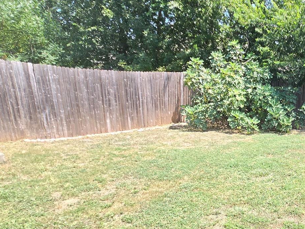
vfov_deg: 47.1
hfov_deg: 53.8
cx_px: 275
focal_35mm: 29
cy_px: 162
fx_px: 256
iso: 50
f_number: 2.2
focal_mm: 2.2
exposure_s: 1/373
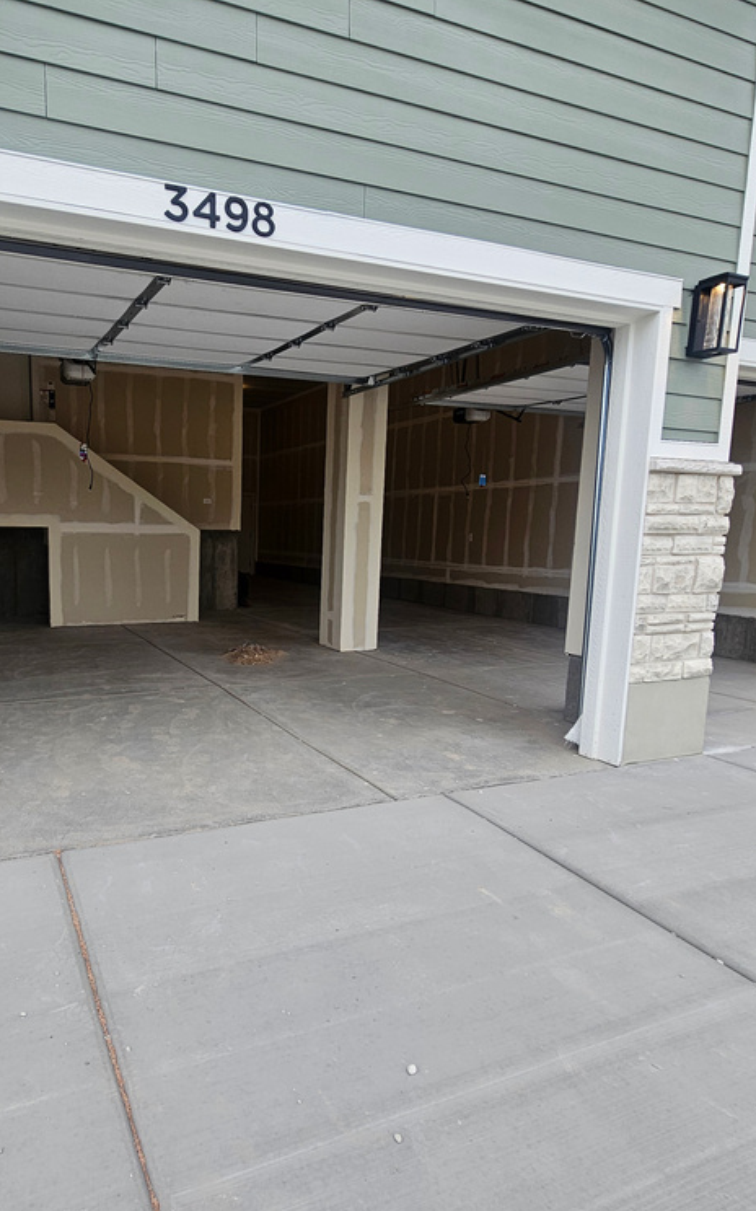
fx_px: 627
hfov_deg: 59.4
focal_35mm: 19
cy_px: 621
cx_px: 204
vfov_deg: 88.0
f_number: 2.2
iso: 50
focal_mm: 2.2
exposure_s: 1/130
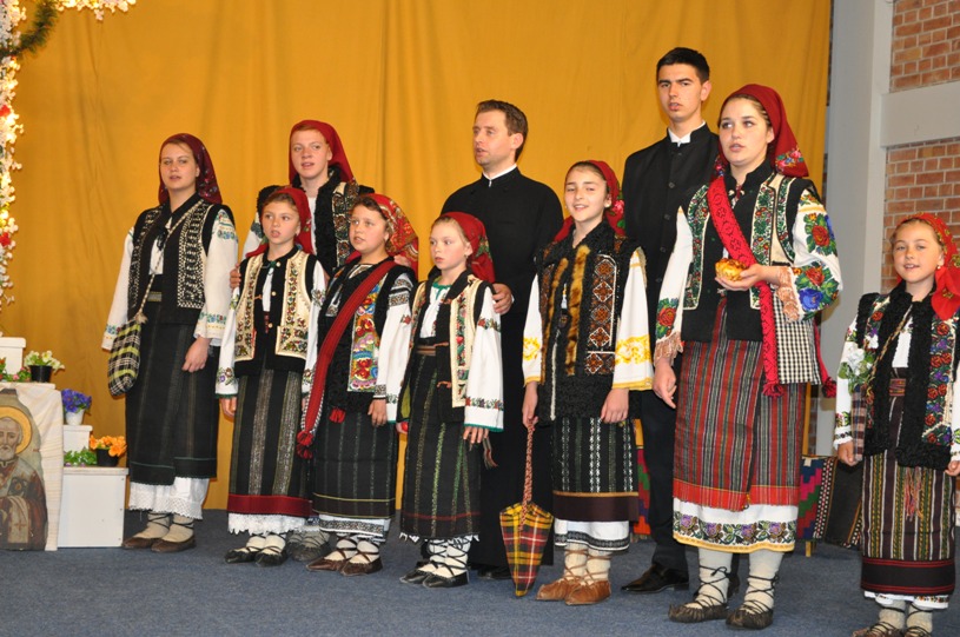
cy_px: 318
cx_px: 480
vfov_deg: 21.5
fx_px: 1678
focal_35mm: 63
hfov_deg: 31.9
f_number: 5.3
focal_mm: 42
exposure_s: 1/60
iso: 800
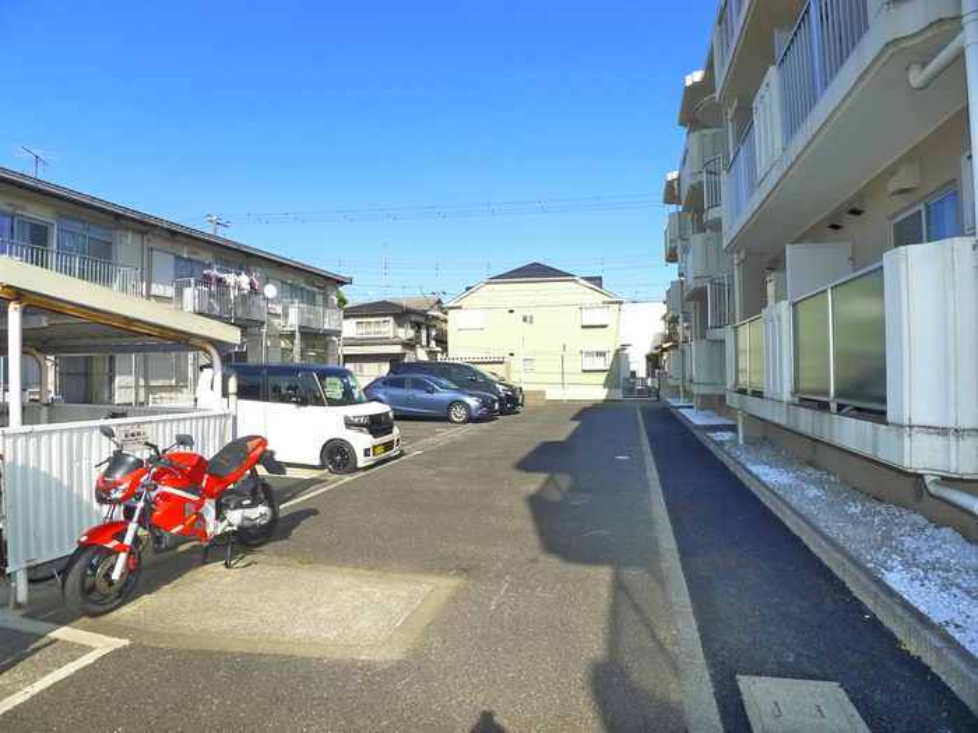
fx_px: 678
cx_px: 489
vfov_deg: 56.8
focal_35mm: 24
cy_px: 366
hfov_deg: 71.6
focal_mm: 5.1
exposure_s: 1/500
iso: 400
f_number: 4
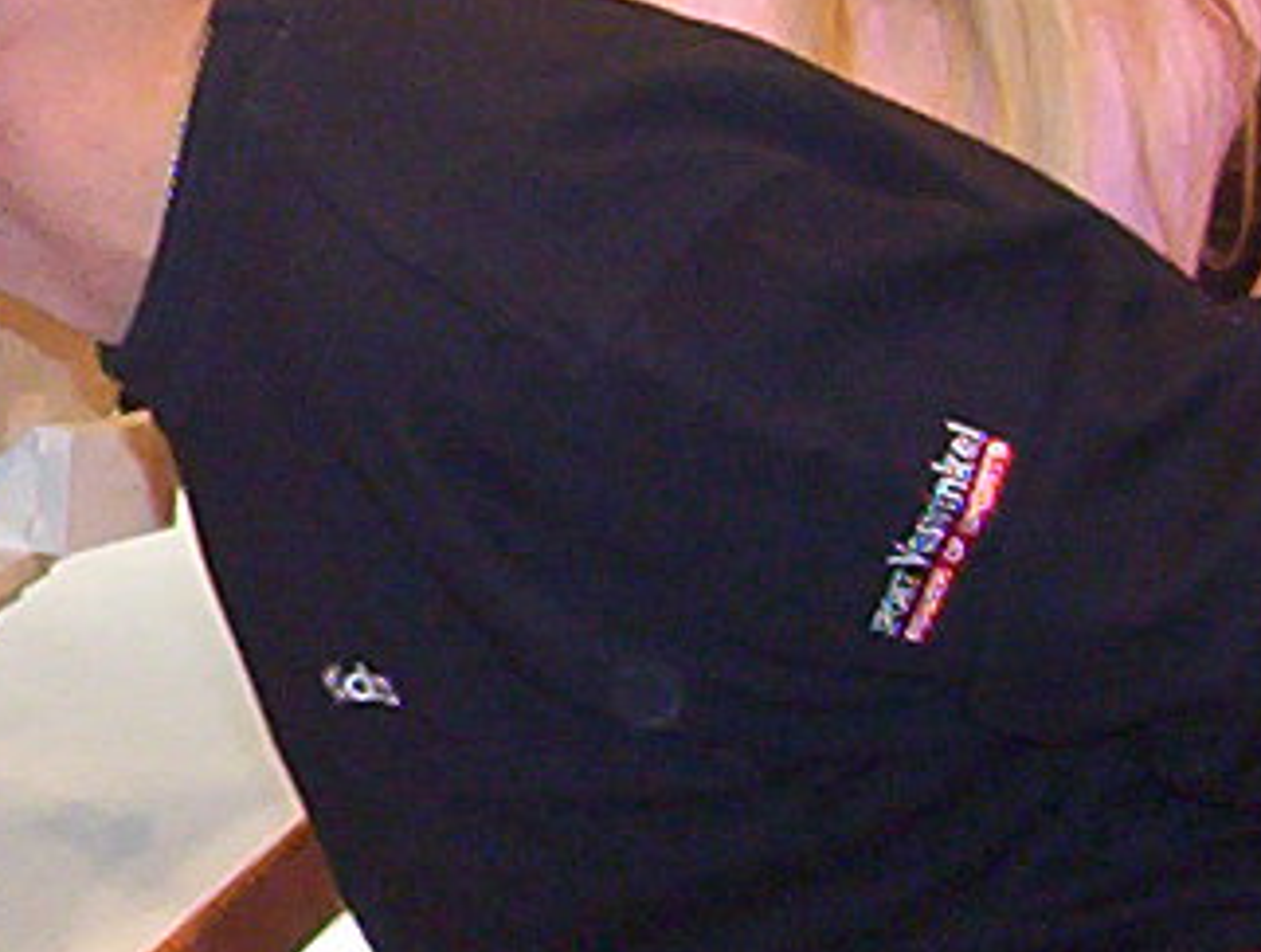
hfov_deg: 8.8
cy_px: 145
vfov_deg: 6.8
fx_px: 7959
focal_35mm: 218
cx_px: -869
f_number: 2.73
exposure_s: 1/60
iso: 140
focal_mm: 5.77
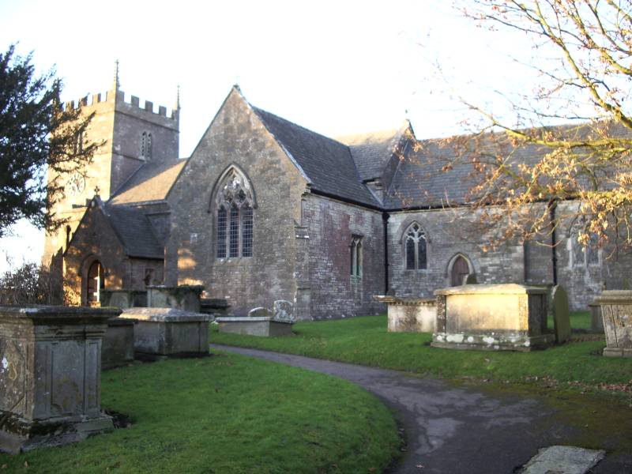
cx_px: 316
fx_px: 639
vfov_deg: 40.7
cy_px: 237
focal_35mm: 35
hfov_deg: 52.6
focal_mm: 5.8
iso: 100
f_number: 2.6
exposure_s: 1/80
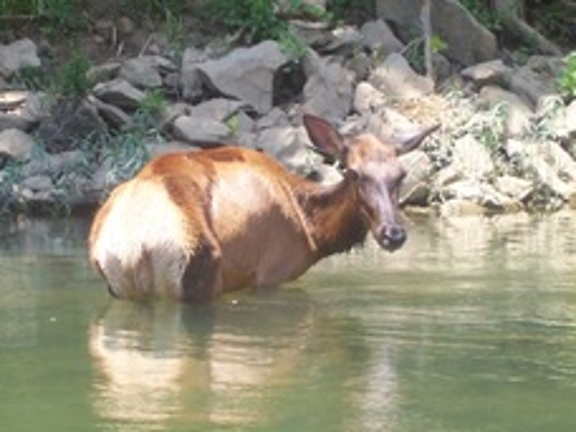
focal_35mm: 179
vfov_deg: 8.3
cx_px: 245
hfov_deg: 11.0
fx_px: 2979
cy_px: 240
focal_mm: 16.8
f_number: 4.6
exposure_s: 1/125
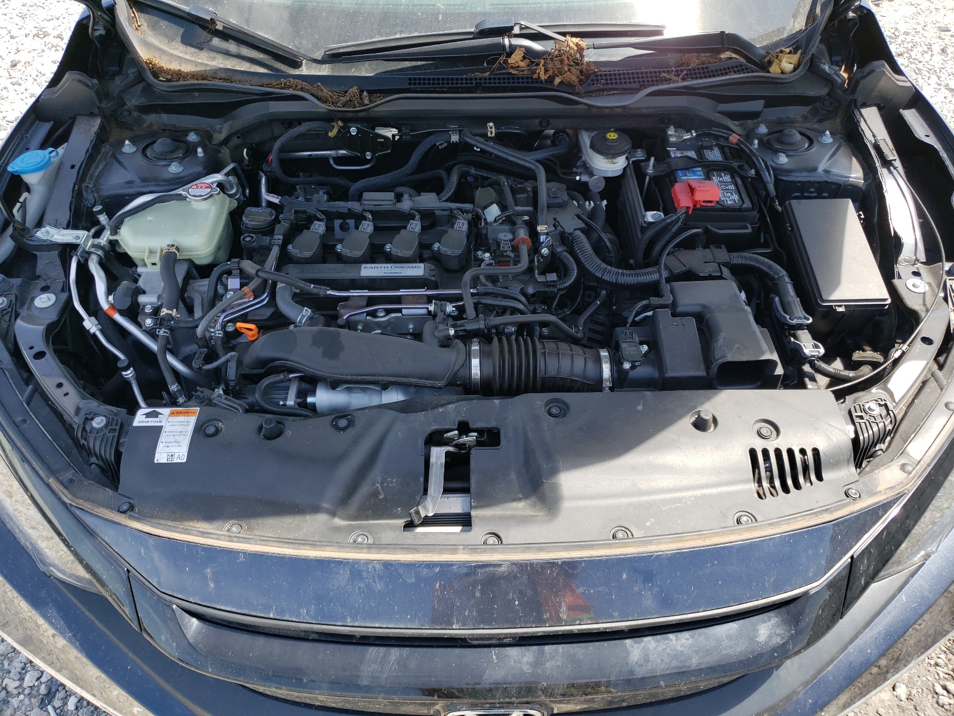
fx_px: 717
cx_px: 477
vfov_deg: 53.1
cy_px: 358
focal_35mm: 26
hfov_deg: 67.3
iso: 50
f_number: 1.5
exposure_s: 1/667
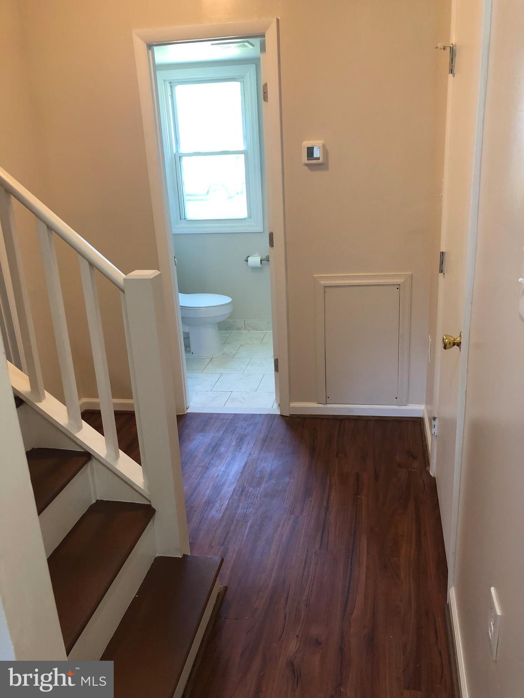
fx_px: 565
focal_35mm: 28
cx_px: 262
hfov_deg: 49.7
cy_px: 349
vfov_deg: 63.4
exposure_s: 1/24
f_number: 1.8
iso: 40
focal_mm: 3.99
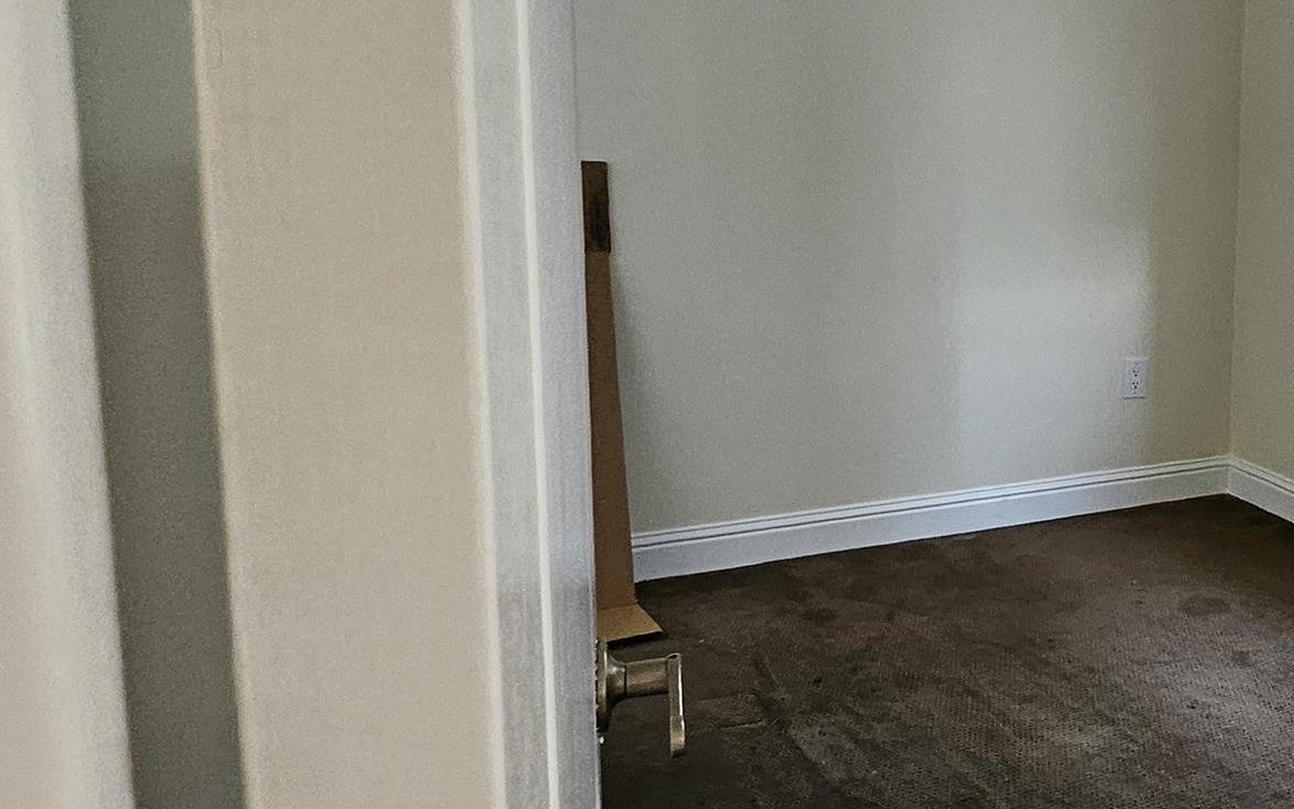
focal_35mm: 36
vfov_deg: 35.1
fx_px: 1270
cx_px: 1224
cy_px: 300
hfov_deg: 47.1
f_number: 2.2
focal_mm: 1.74
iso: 160
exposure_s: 1/77
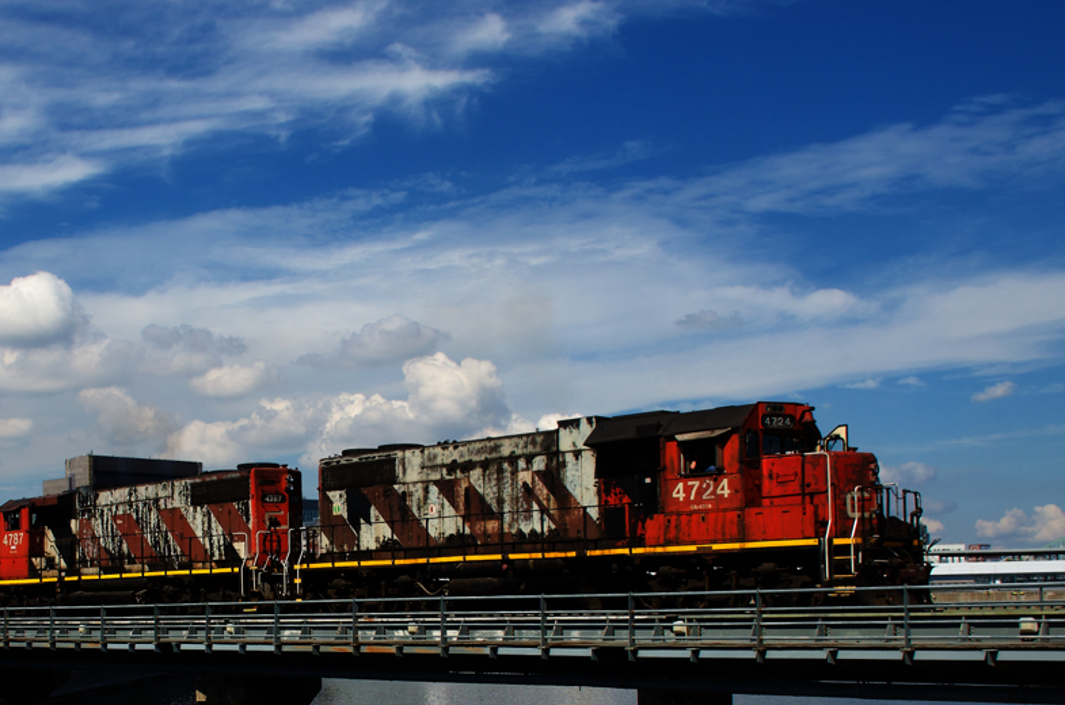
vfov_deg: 29.7
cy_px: 568
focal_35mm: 44
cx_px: 214
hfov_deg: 42.6
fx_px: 1299
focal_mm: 18
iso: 200
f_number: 8
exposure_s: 1/640
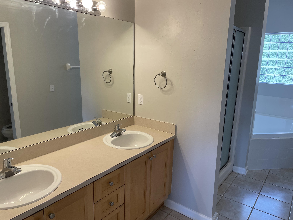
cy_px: 110
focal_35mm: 26
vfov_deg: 53.1
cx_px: 146
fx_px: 220
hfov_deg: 67.3
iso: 100
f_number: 1.6
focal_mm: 4.2
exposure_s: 1/120
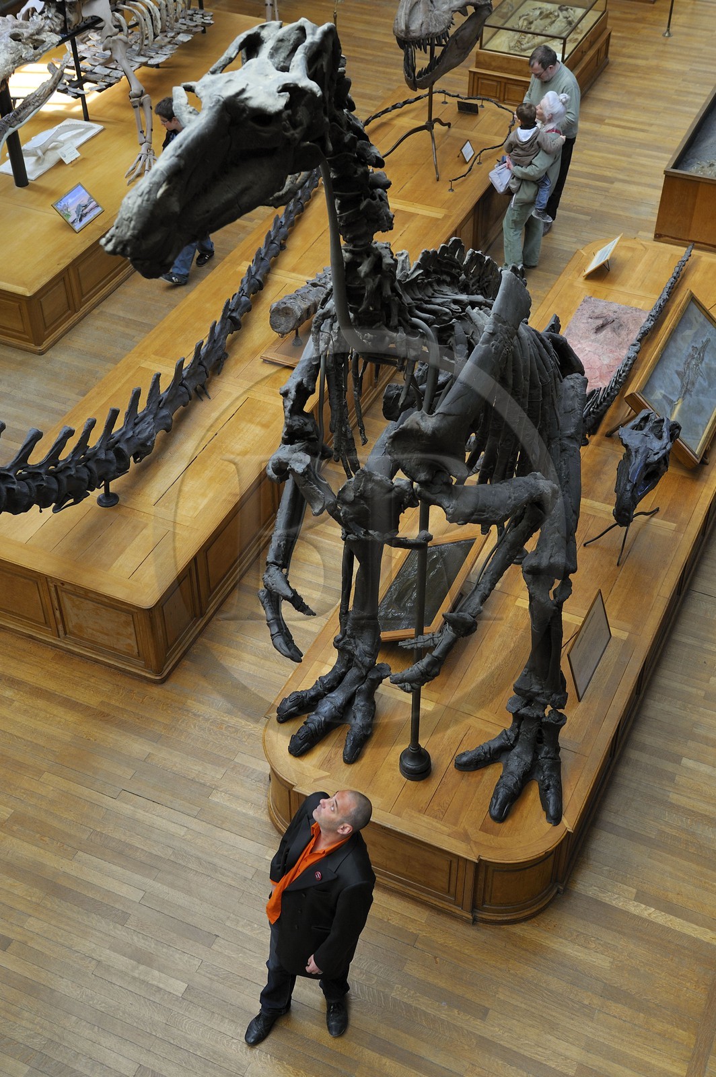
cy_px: 538
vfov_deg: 48.5
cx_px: 358
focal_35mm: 40
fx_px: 1195
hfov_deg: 33.3
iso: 400
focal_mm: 40
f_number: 4.5
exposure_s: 1/80
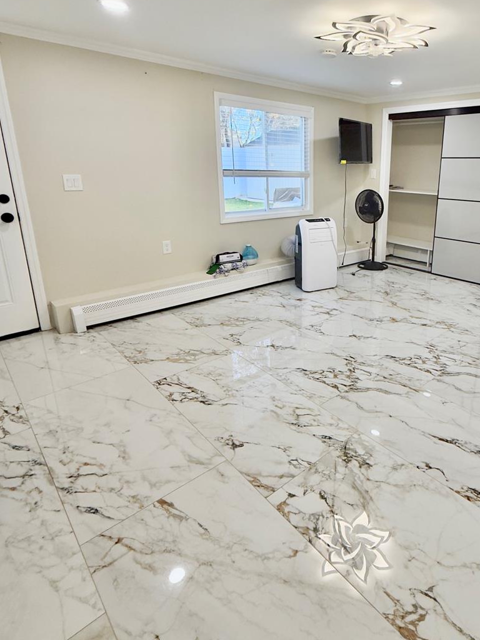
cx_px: 339
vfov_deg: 78.5
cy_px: 271
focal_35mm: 21
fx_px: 388
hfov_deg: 61.1
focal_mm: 2.22
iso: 125
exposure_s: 1/120
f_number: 2.2
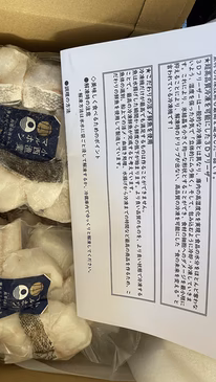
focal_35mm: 31
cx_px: 67
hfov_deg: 37.3
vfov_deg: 62.5
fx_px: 315
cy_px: 207
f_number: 1.6
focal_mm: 4.2
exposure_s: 1/60
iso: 160
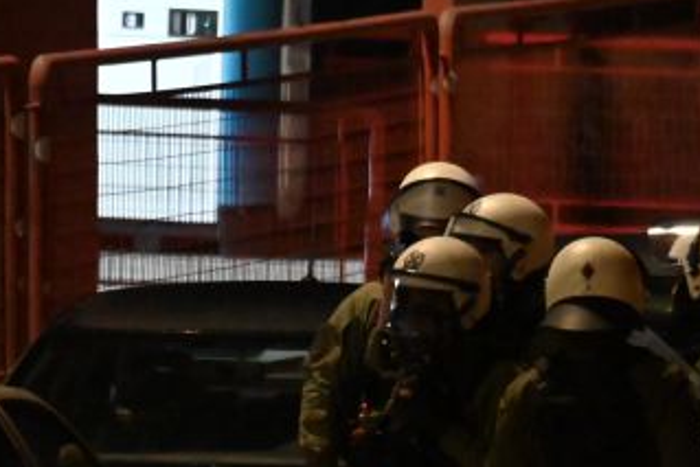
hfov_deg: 2.2
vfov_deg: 1.5
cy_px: 267
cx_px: 825
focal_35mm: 917
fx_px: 17838
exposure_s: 1/125
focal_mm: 250
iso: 16000
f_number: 6.3
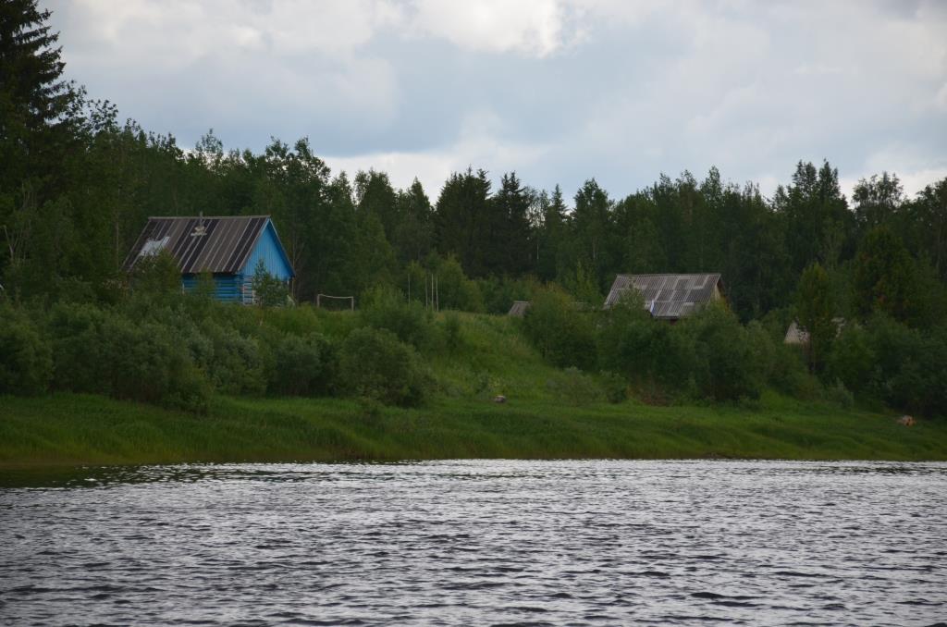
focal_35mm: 150
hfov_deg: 13.7
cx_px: 474
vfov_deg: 9.1
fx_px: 3937
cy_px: 314
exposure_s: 1/500
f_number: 5.6
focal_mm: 100
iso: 140
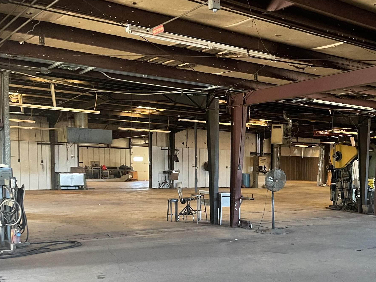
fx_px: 489
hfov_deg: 39.9
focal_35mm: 45
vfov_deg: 31.6
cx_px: 316
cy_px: 211
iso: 640
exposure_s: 1/30
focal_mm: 4.2
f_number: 1.6
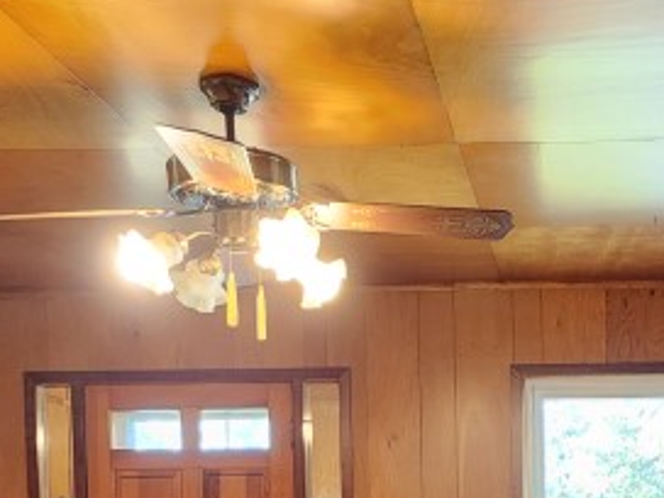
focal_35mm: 49
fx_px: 940
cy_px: 554
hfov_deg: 37.2
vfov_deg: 27.1
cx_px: 557
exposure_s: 1/40
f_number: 2.2
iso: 320
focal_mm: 2.2
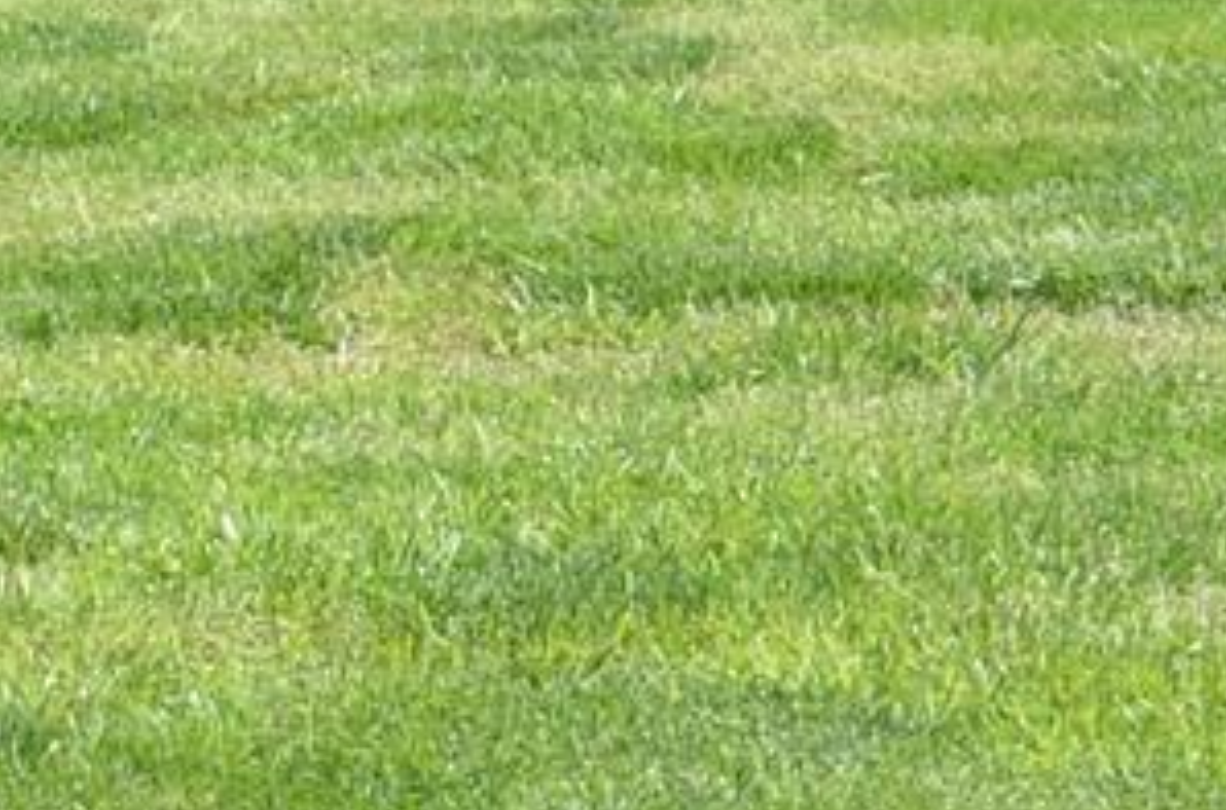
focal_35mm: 227
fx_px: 7710
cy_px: -1312
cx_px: -1029
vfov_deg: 5.7
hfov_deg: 8.7
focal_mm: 22
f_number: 8
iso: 200
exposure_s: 1/250
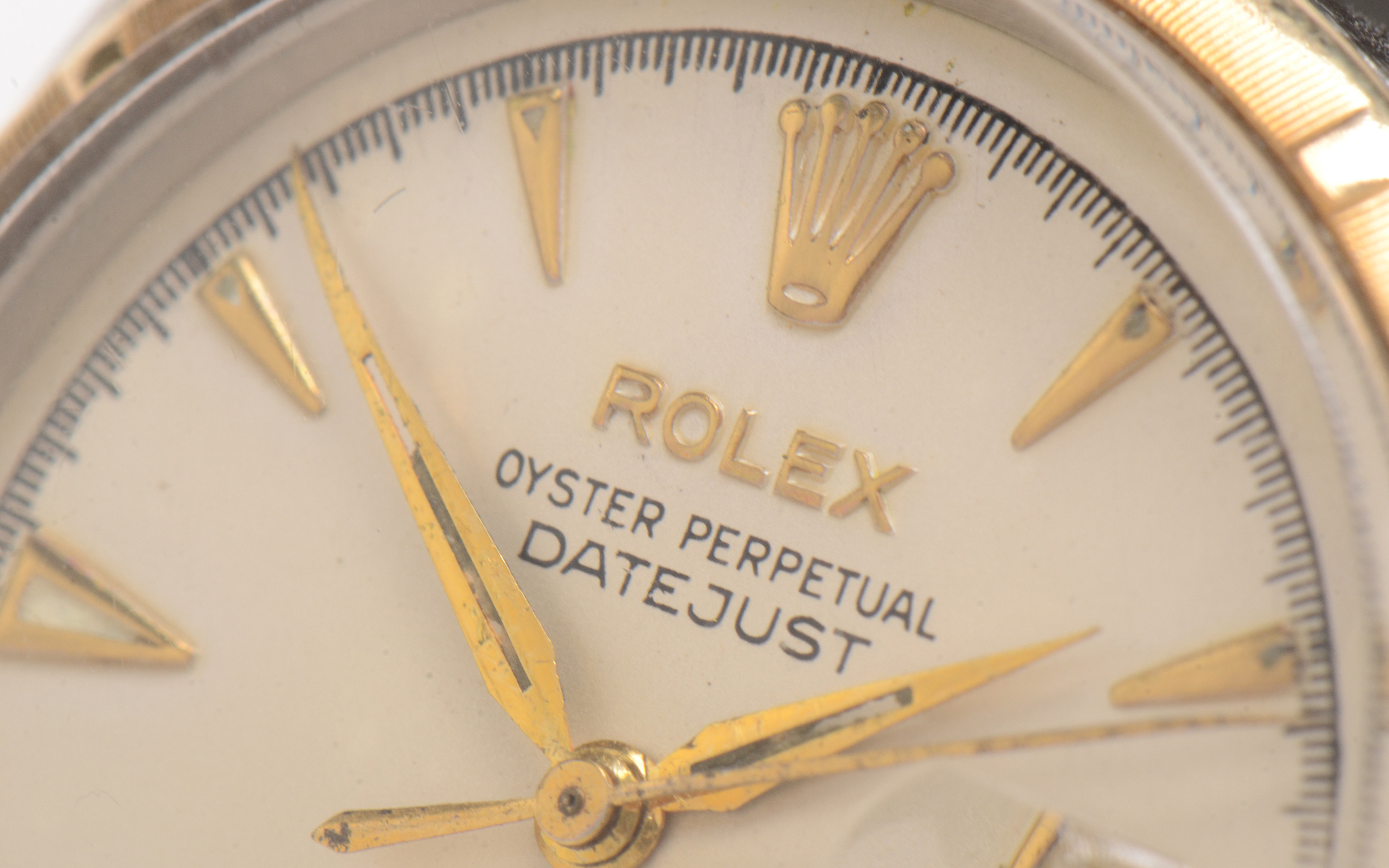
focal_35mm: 131
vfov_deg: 10.0
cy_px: 458
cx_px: 690
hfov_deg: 16.0
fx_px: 4940
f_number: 25
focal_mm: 85
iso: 400
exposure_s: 1/125
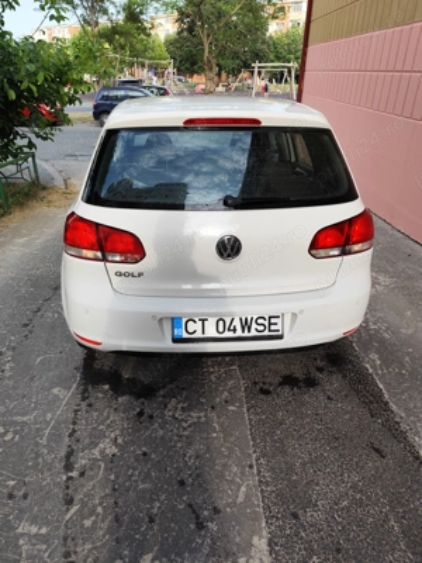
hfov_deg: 58.9
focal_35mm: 23
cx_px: 211
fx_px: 374
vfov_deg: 73.9
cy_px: 282
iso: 50
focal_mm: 6.19
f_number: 1.65
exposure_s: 1/301
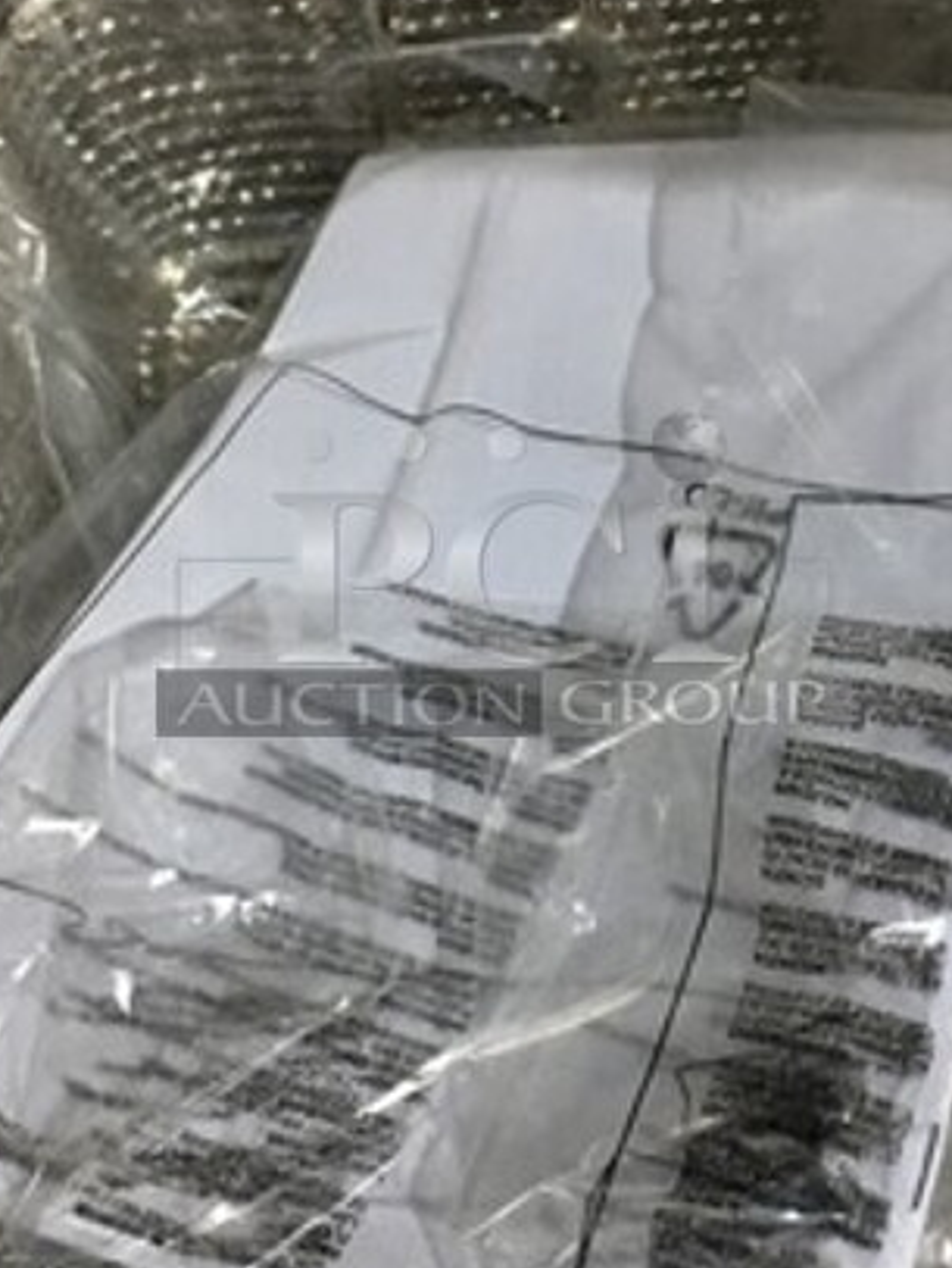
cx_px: 506
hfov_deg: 25.3
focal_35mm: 58
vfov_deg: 33.2
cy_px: 573
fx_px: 2125
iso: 100
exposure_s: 1/10
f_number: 2.2
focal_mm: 4.15
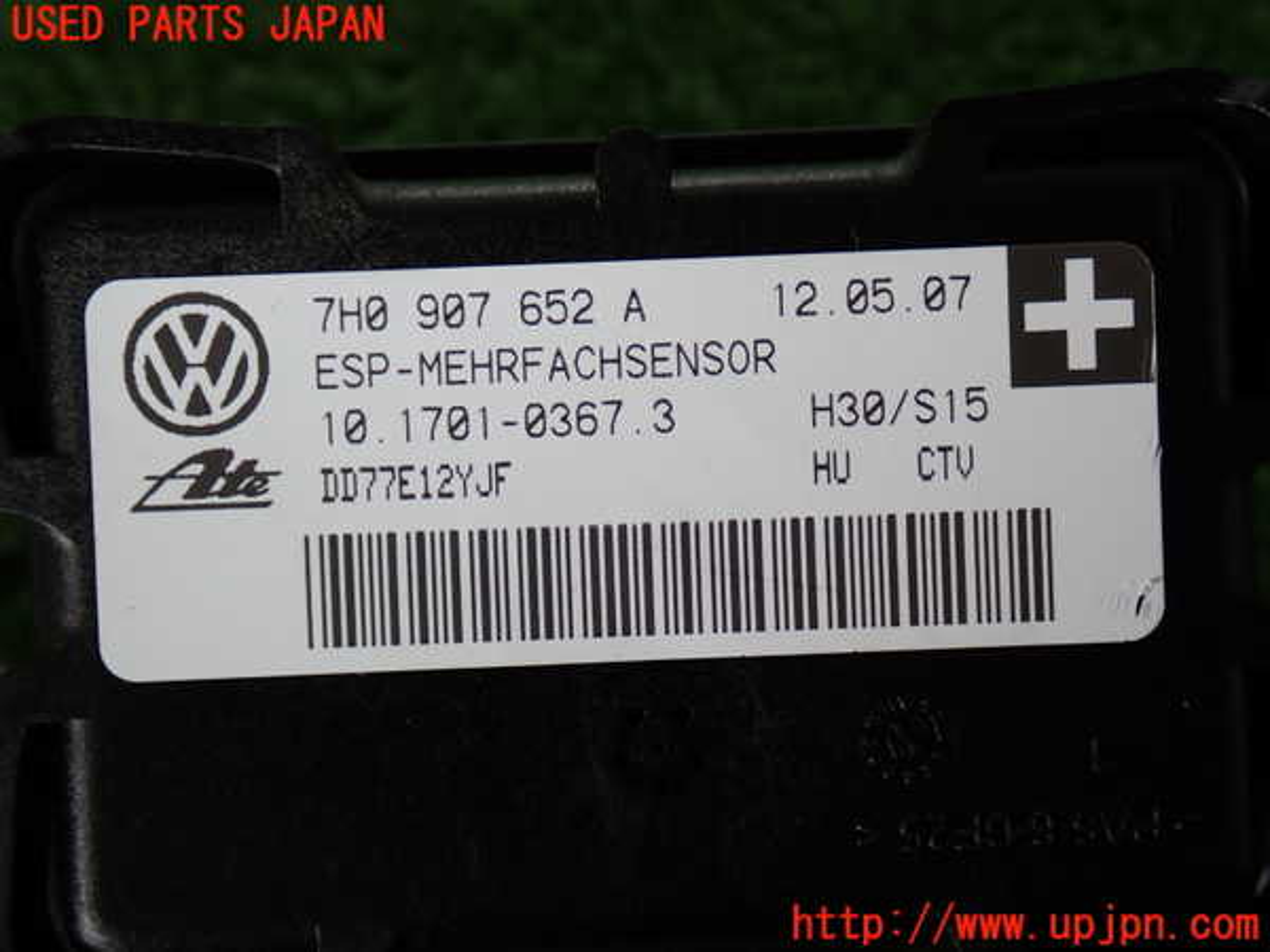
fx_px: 1834
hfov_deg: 38.2
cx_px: 635
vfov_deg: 29.1
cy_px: 476
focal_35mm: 50
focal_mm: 9.01
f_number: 3.2
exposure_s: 1/100
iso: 160
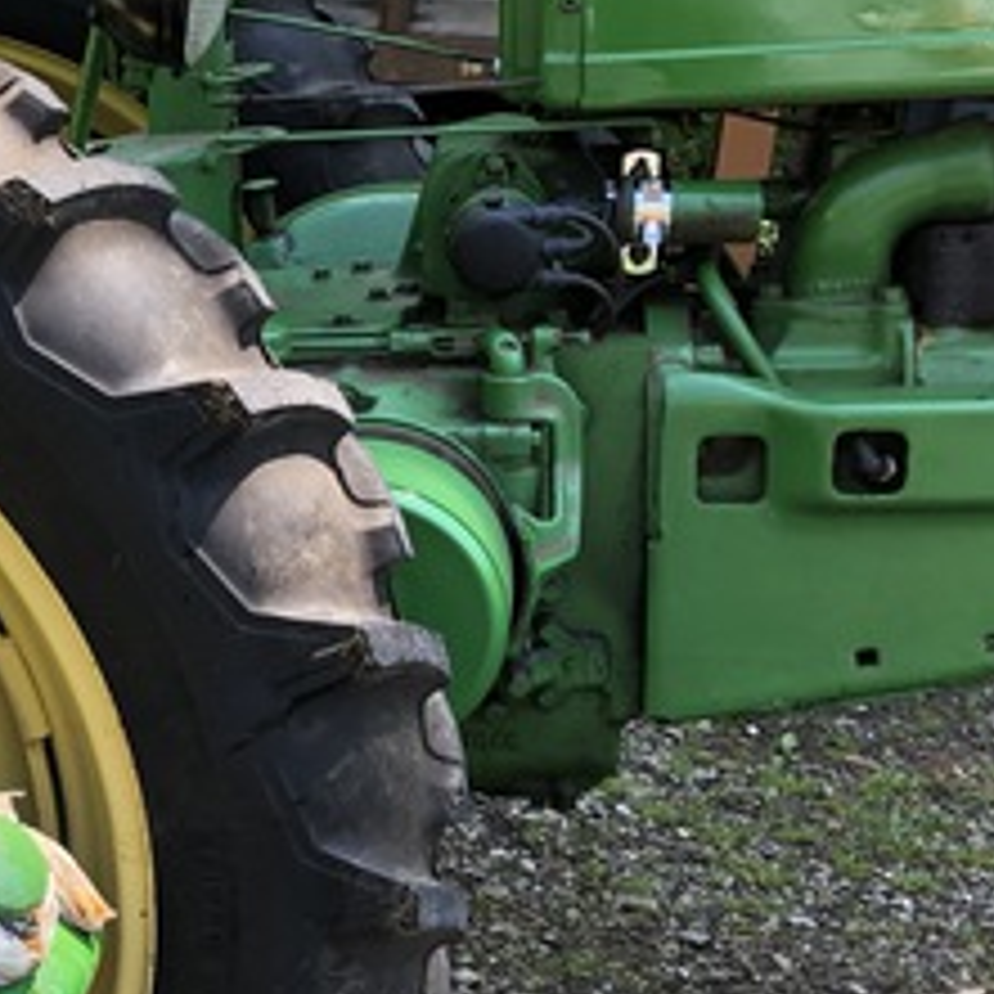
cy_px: 598
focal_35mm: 77
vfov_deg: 22.4
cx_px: -355
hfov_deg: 20.3
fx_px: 2502
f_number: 1.8
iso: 20
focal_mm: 3.99
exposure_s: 1/211
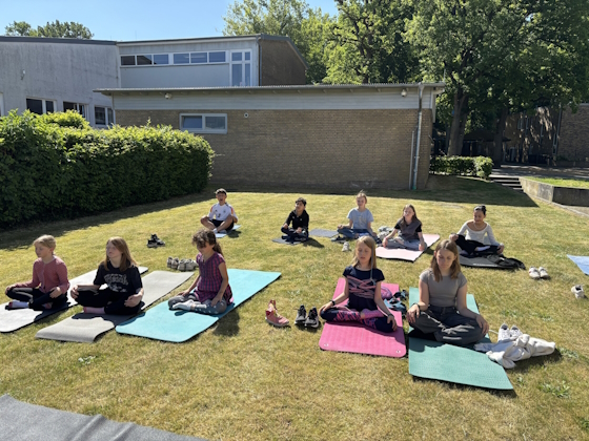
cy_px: 220
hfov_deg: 67.3
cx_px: 294
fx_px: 442
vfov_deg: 53.1
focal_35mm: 26
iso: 50
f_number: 1.6
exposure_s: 1/1876
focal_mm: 5.96
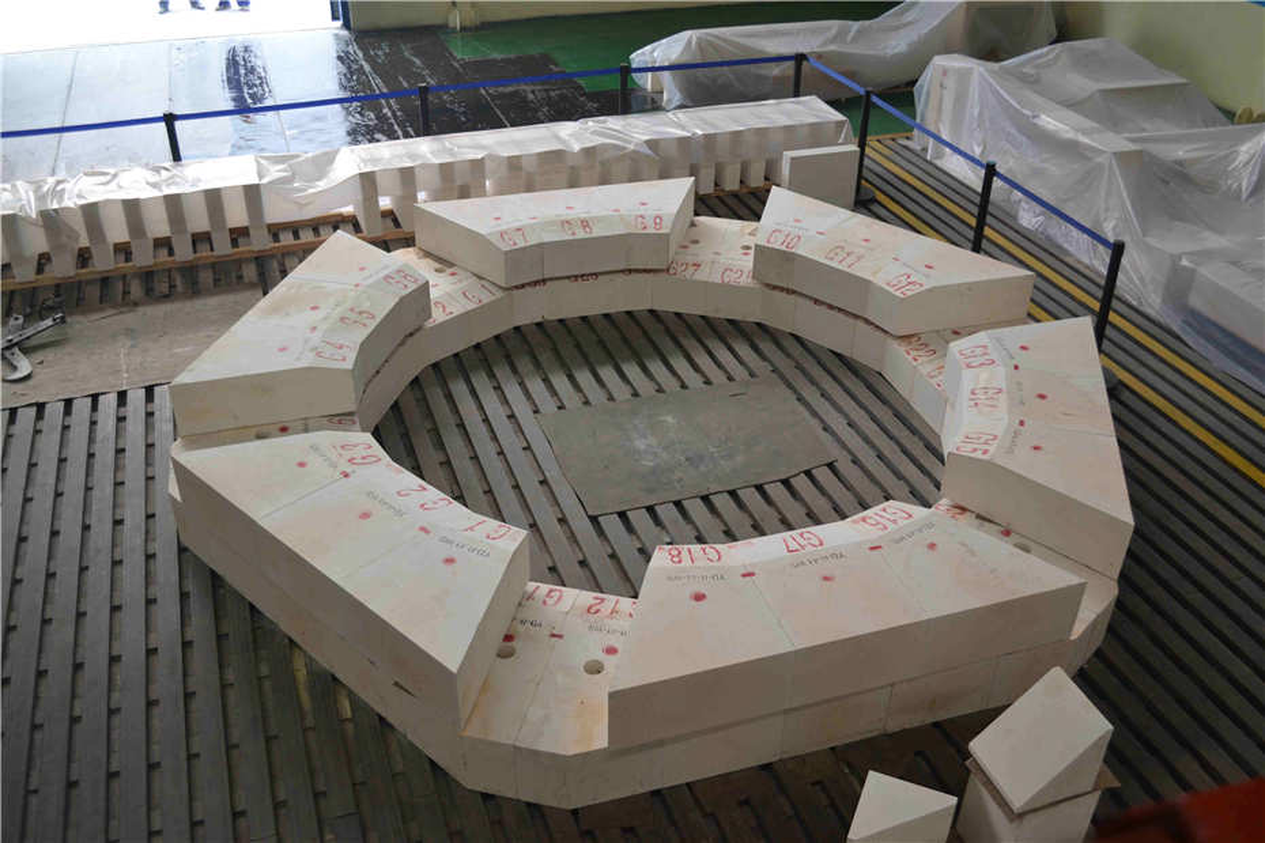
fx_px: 1159
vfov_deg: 40.0
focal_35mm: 33
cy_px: 422
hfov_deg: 57.2
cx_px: 632
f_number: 4.5
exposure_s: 1/80
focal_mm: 22
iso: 400
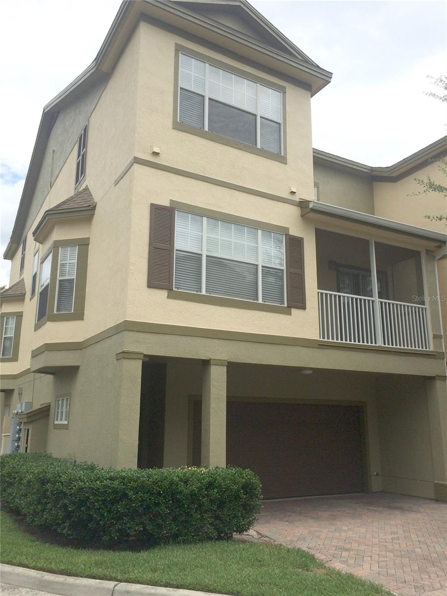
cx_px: 224
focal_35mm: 29
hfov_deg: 48.2
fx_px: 499
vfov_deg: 61.7
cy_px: 298
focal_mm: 4.15
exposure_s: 1/2415
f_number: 2.2
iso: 32
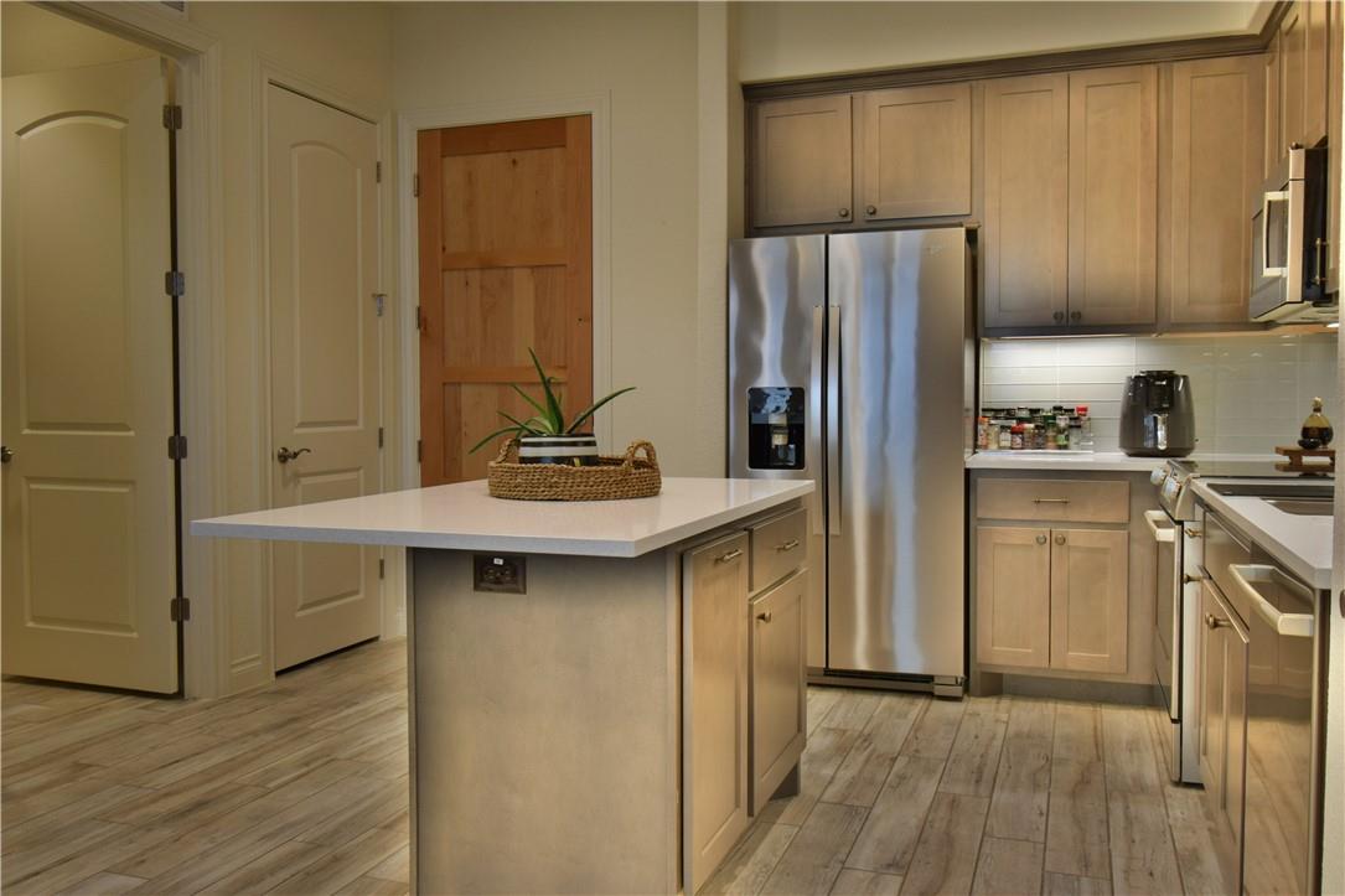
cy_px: 448
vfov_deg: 43.6
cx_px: 672
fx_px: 1121
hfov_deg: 61.9
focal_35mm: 30
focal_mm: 20
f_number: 5.6
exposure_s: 1/30
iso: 720
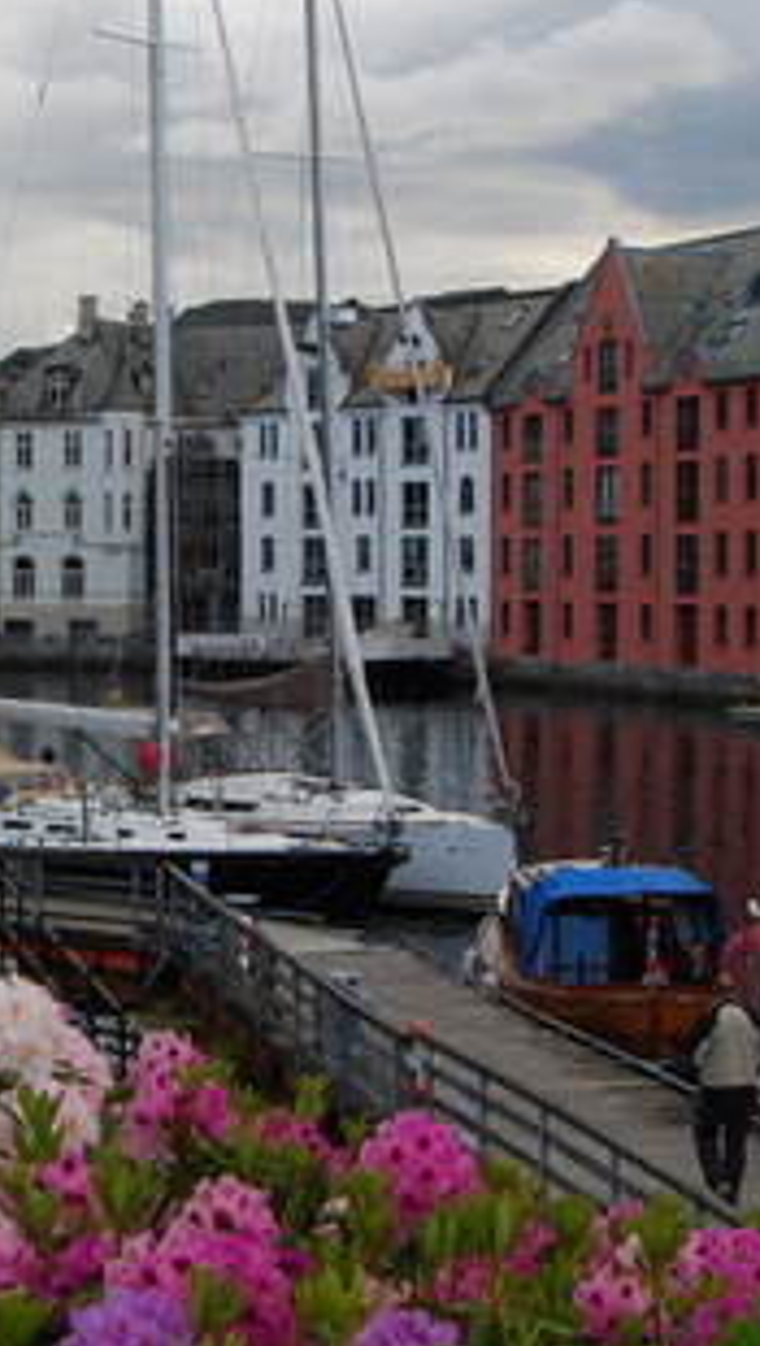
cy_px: 643
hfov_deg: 16.5
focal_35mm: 73
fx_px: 2608
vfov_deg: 28.9
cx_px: 208
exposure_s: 1/100
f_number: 9
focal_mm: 24
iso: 200
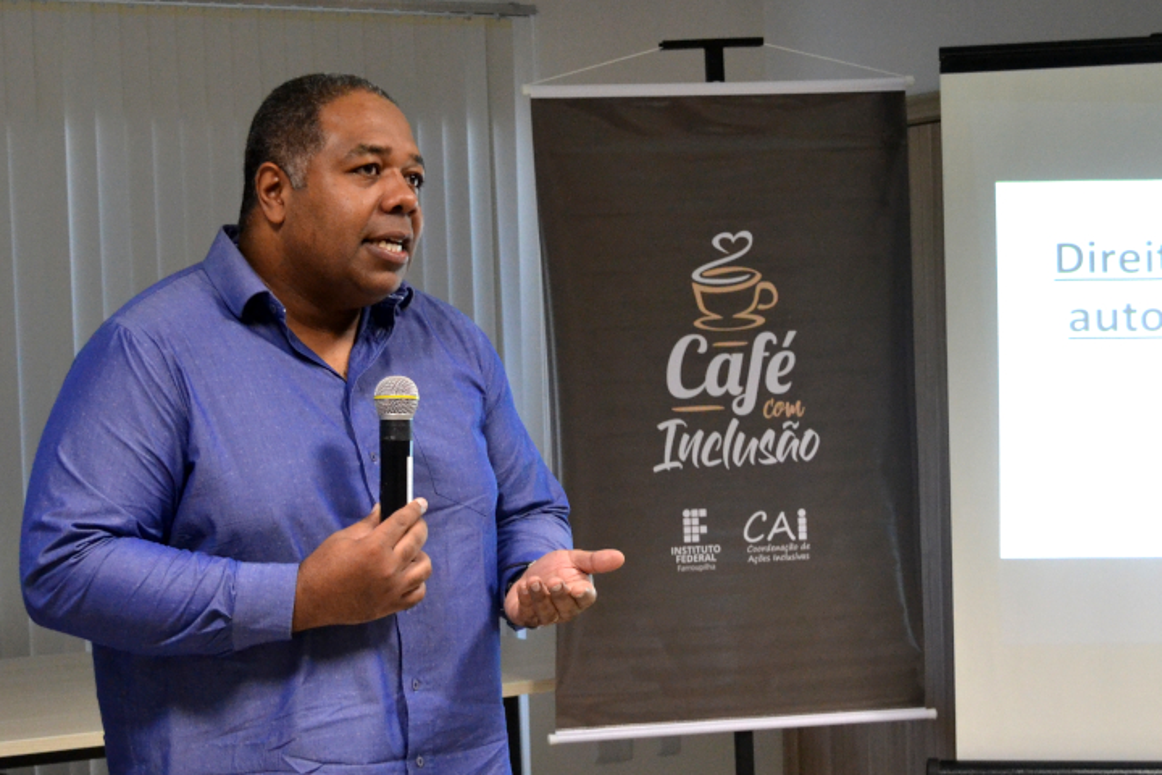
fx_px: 1452
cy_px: 388
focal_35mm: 45
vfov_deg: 29.9
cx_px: 581
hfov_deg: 43.6
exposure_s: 1/80
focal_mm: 30
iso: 1600
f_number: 4.5
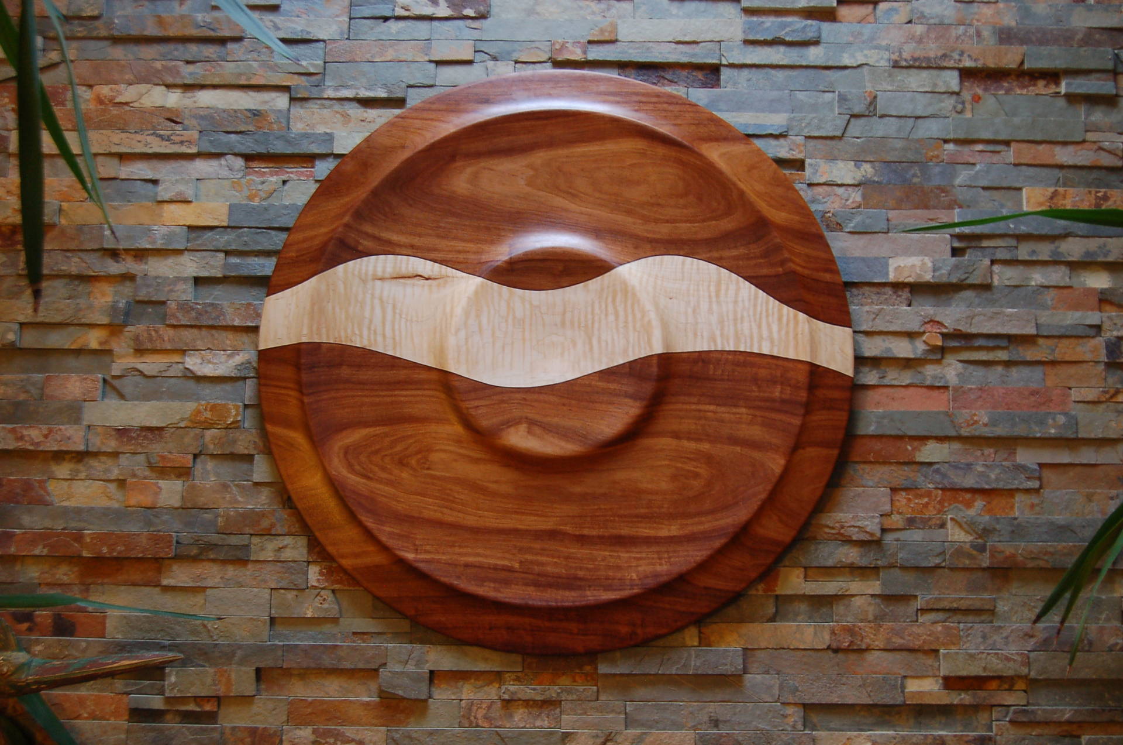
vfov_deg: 34.1
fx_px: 1214
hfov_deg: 49.6
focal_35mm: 39
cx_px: 562
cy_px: 372
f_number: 5
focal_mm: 26
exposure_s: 1/4
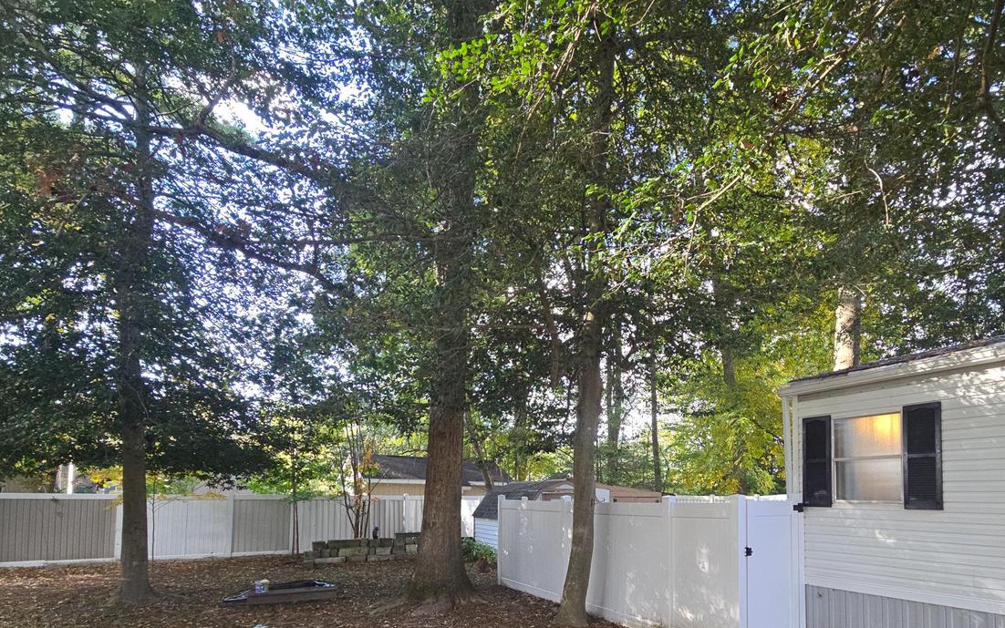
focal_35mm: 18
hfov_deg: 90.5
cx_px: 576
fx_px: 493
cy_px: 468
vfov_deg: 61.5
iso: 50
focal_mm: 2.2
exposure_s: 1/60
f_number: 2.2
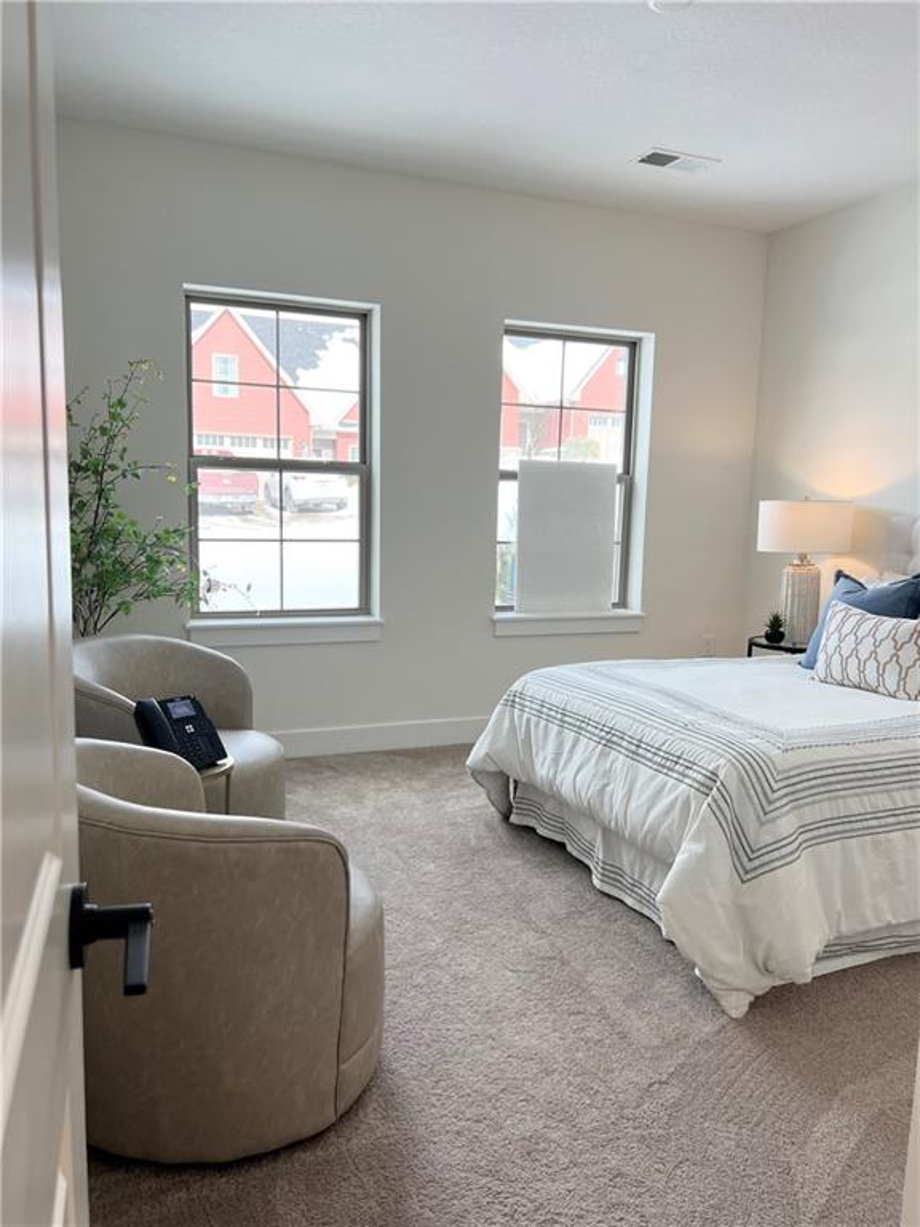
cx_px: 460
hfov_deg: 53.1
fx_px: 921
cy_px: 614
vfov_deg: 67.3
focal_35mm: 26
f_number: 1.5
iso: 50
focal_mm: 5.7
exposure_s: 1/274
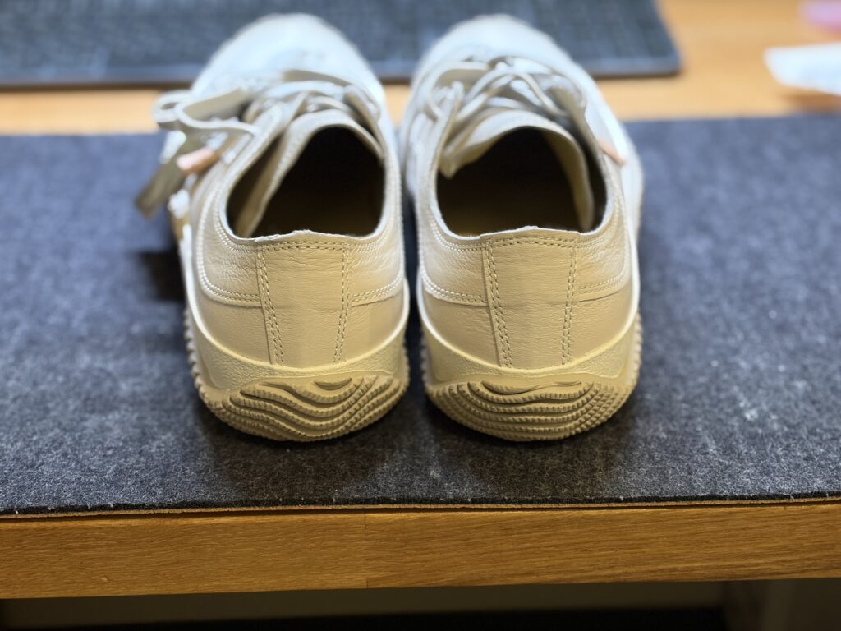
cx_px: 420
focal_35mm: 52
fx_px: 1263
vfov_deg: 28.0
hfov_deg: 36.8
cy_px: 316
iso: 125
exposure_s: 1/33
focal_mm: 5.96
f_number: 1.6
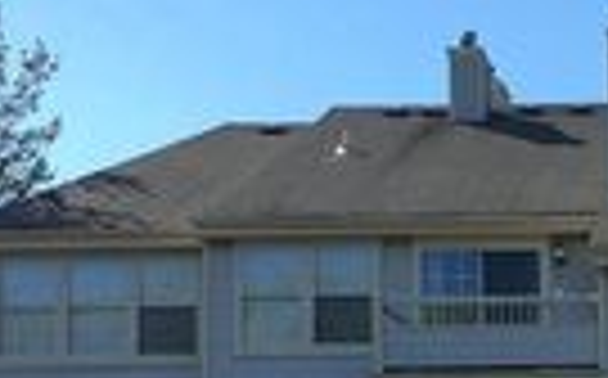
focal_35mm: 114
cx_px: 824
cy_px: 479
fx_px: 1887
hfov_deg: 17.1
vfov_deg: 11.2
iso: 25
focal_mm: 4.15
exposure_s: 1/999
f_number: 2.2
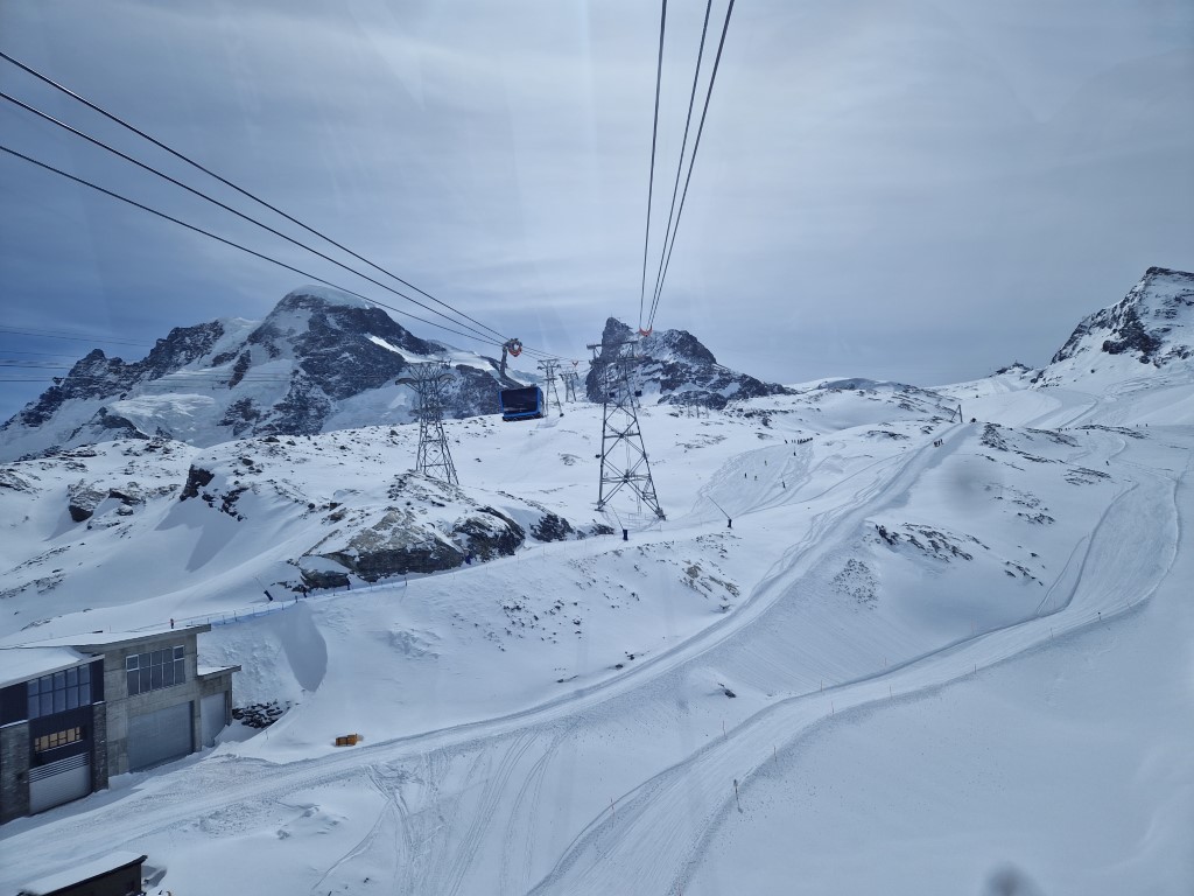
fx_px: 793
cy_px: 448
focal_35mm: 23
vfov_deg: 58.9
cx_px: 597
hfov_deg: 73.9
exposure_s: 1/1660
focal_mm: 5.4
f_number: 1.8
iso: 50
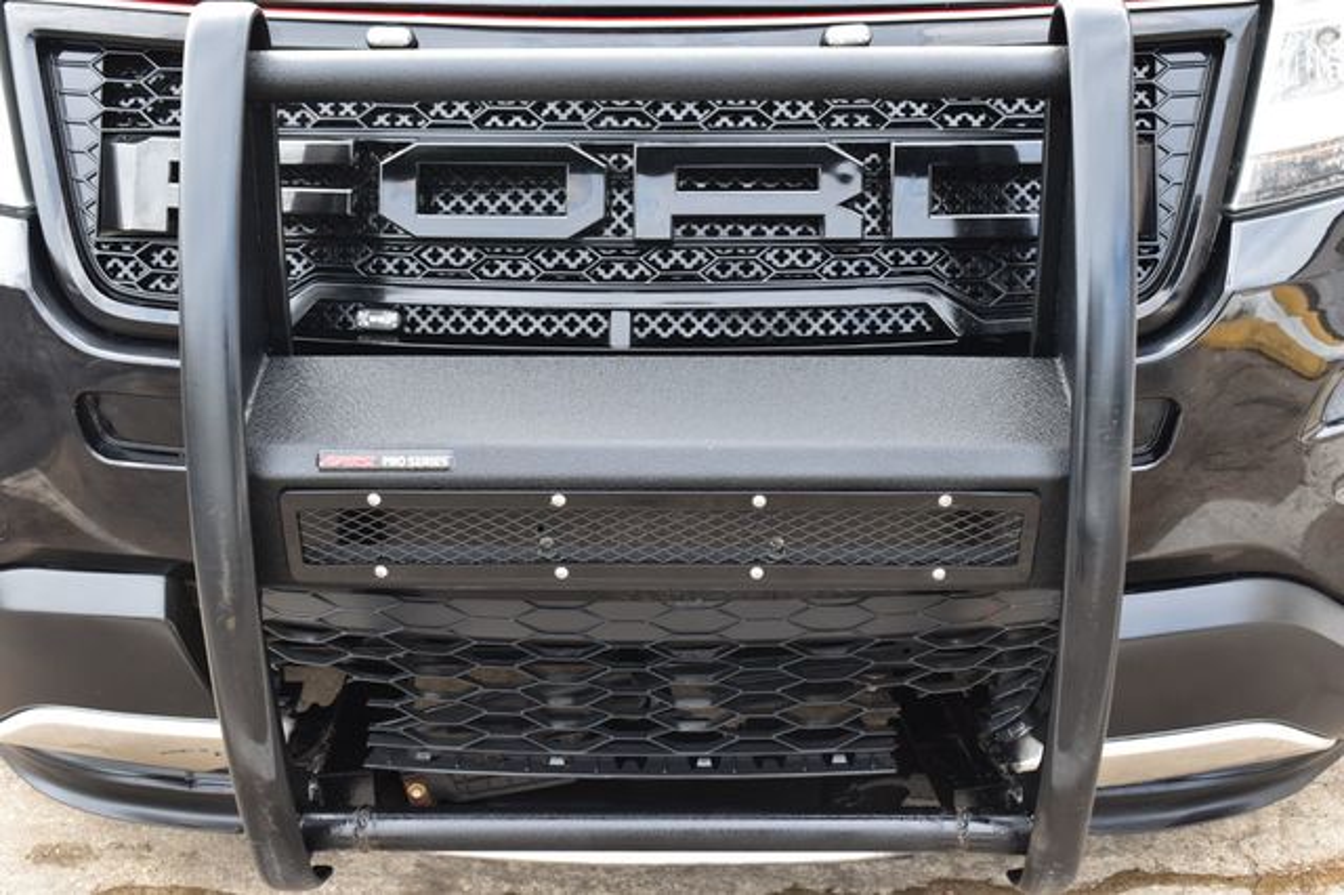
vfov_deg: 26.5
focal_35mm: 51
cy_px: 448
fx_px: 1903
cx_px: 672
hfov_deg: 38.9
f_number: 8
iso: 400
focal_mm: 34
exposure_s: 1/80
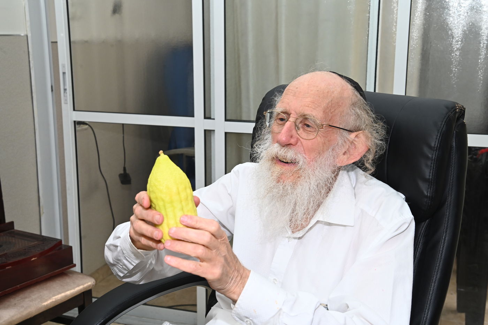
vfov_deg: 27.0
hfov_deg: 39.6
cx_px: 244
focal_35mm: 50
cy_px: 162
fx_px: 677
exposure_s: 1/125
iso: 1600
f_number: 10
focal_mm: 50
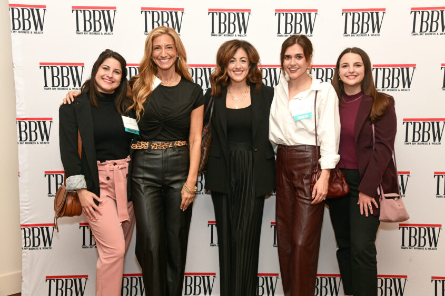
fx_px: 494
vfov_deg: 33.4
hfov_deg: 48.5
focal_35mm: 40
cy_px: 148
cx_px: 222
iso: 1600
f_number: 5.6
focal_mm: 40
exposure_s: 1/60
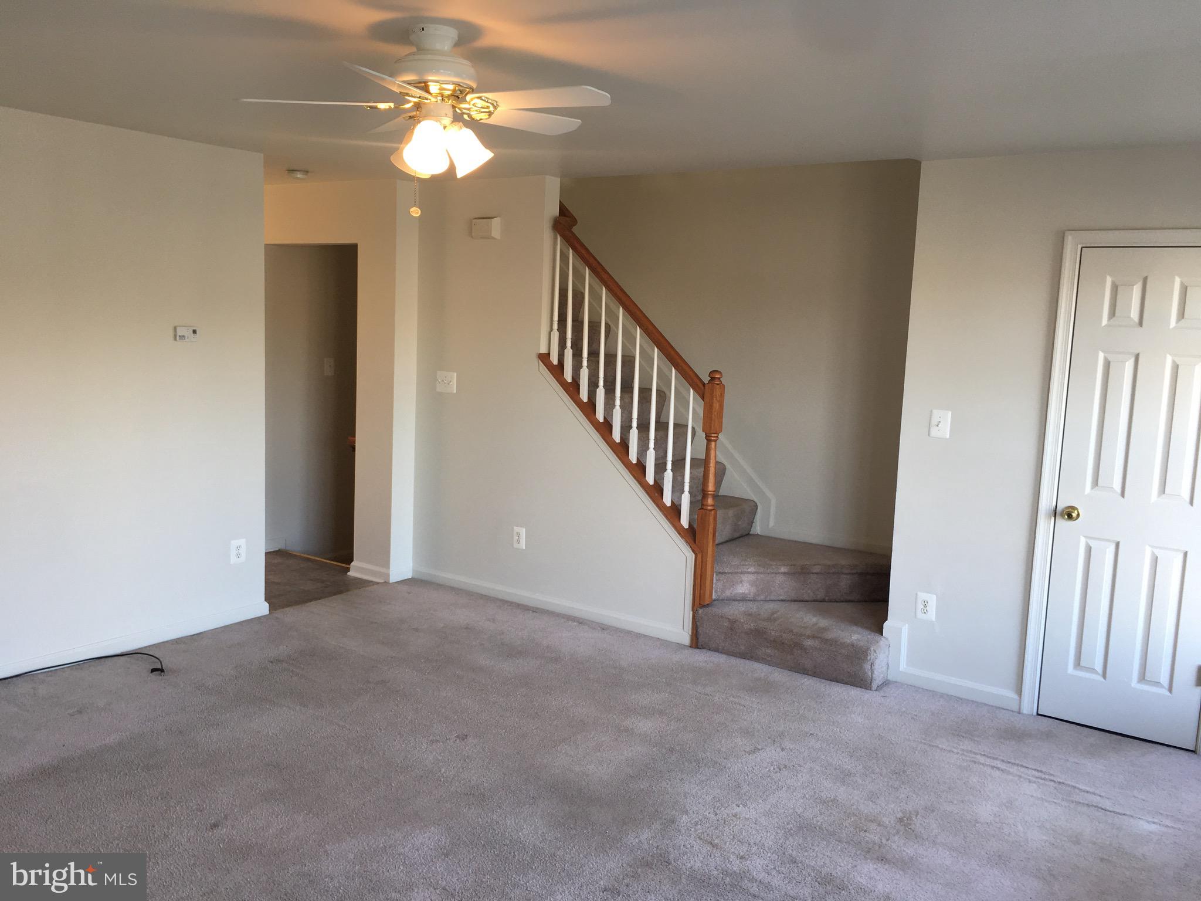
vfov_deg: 48.2
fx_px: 1006
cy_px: 450
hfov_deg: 61.7
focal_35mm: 29
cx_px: 600
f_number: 2.2
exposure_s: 1/30
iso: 32
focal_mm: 4.15
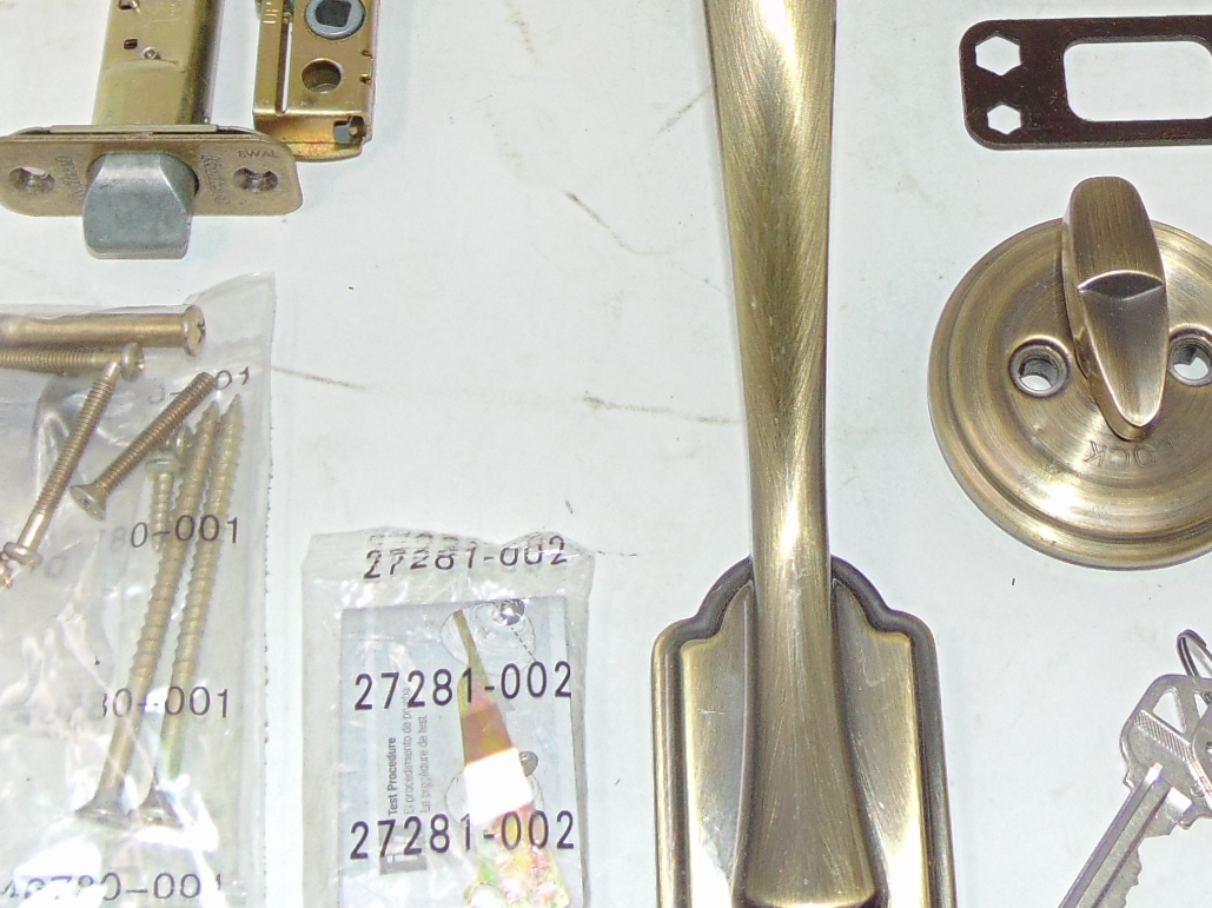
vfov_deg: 22.5
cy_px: 44
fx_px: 2205
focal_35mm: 63
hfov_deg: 30.7
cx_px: 683
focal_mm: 4.5
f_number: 3
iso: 80
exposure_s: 1/125
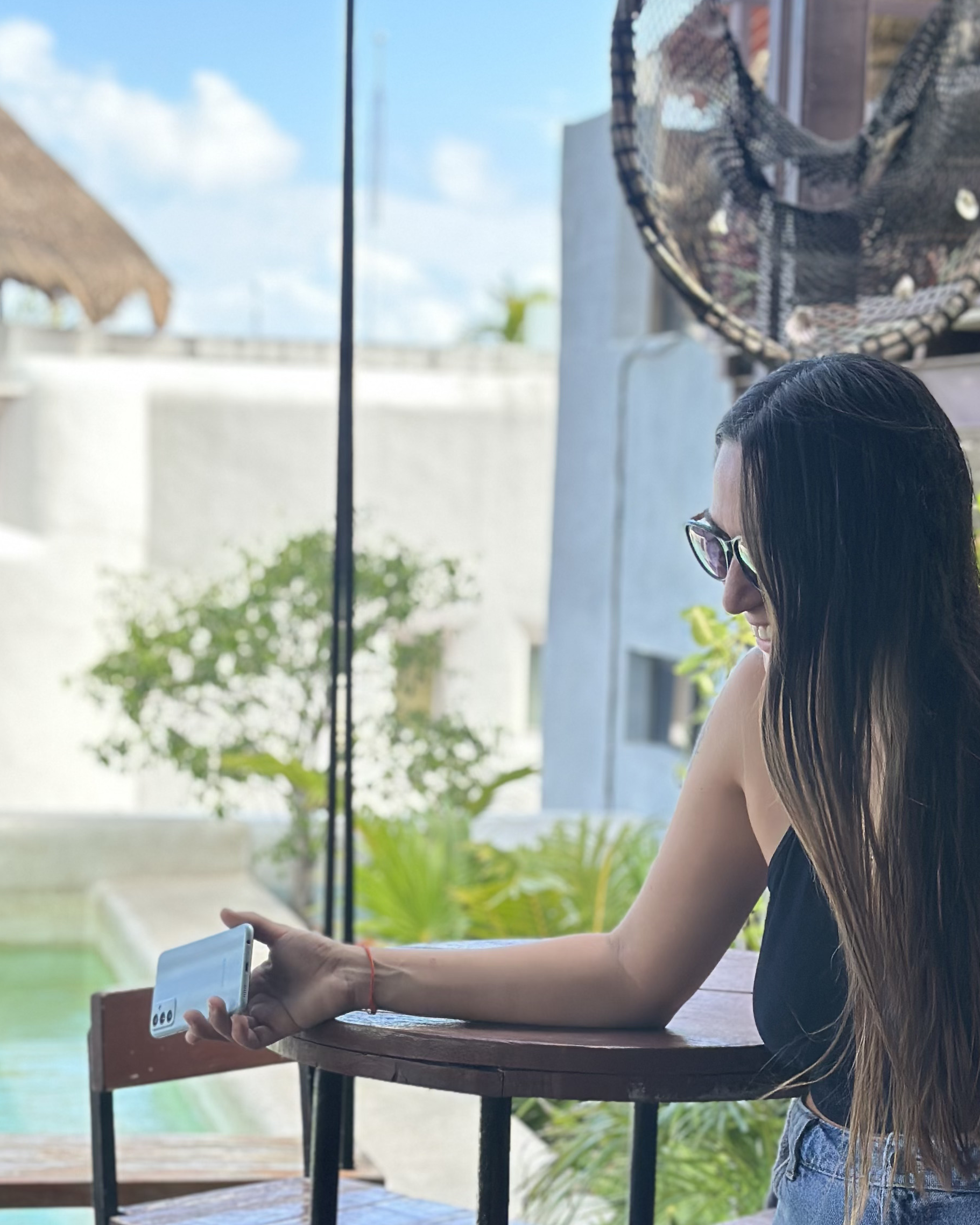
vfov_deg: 23.0
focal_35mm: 83
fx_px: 3009
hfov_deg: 18.5
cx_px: 492
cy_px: 674
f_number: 1.78
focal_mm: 6.86
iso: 80
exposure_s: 1/1030
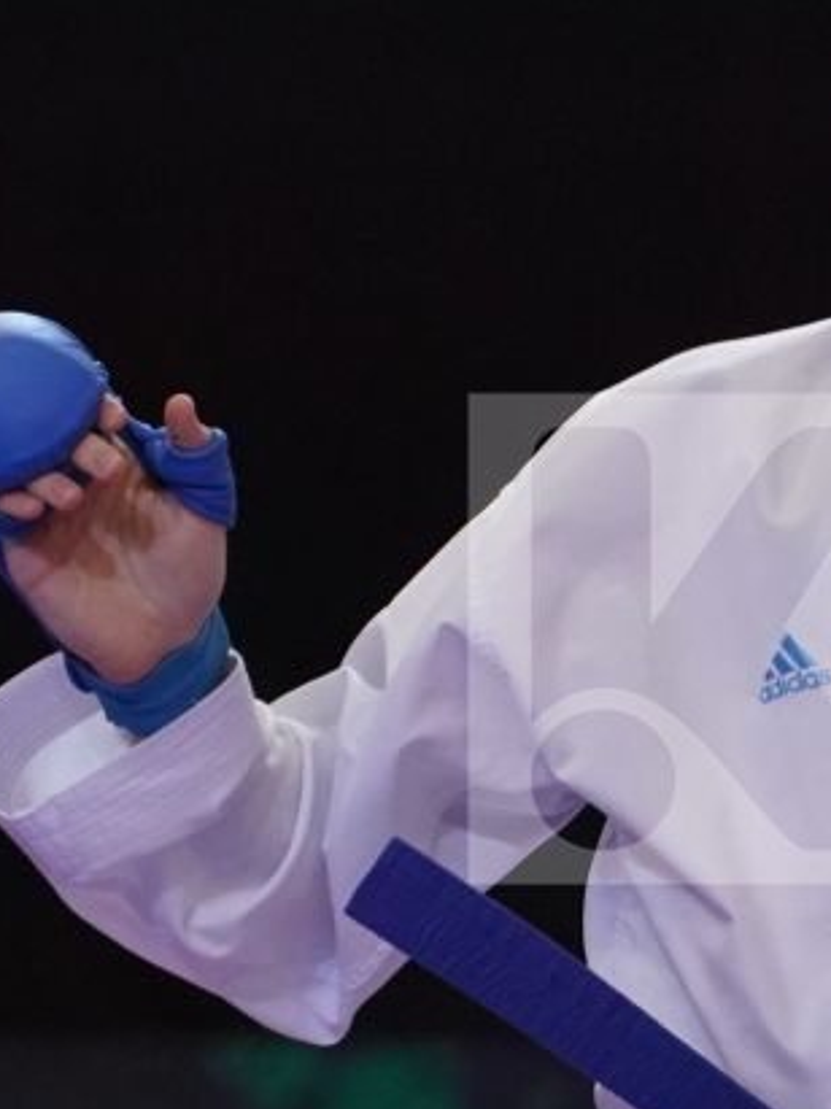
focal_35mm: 842
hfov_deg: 1.8
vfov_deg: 2.4
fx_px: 26965
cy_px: 639
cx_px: -194
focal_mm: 200
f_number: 2.8
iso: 3200
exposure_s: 1/1000
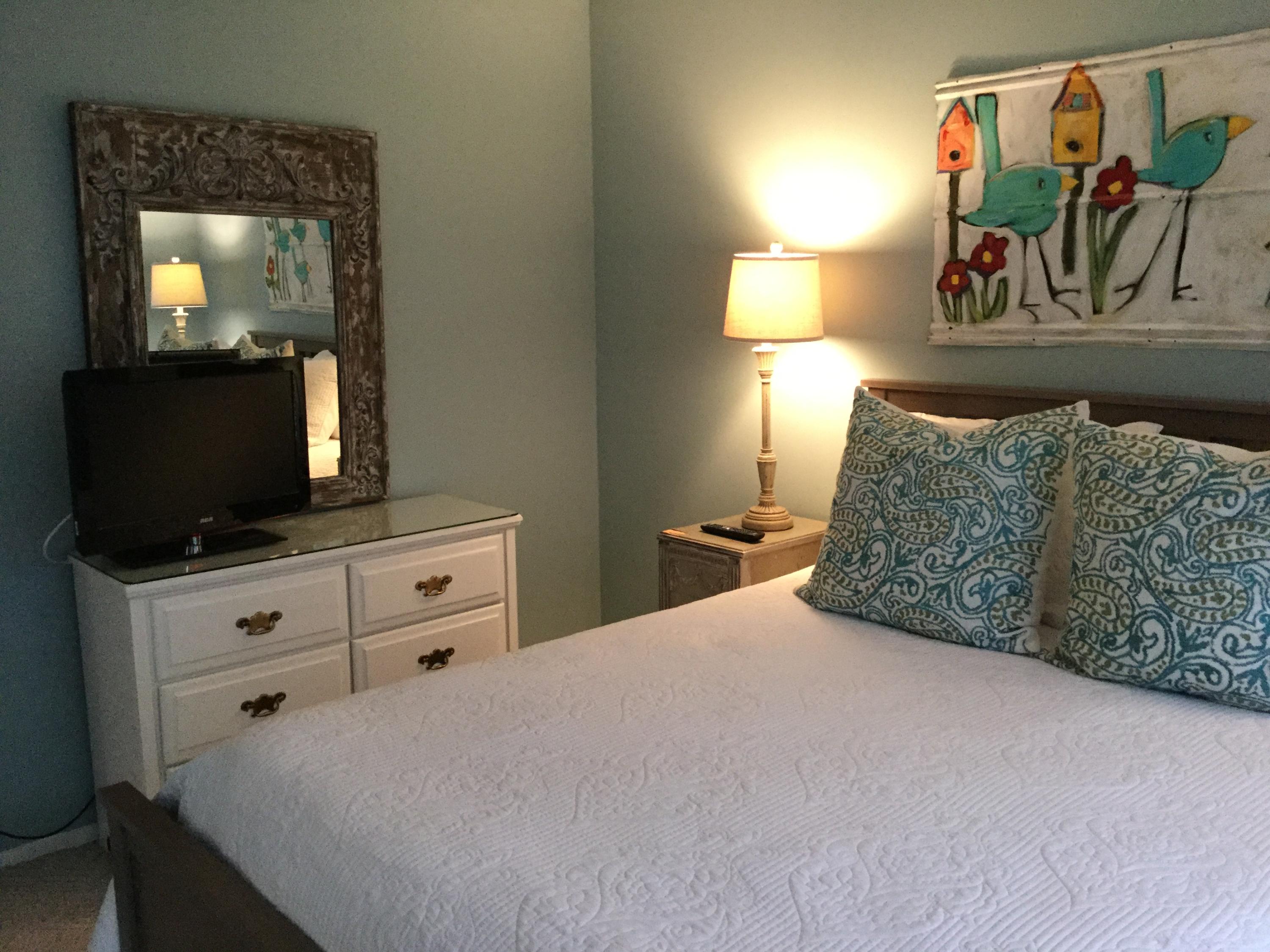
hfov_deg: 58.4
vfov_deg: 45.4
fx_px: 1137
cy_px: 476
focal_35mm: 31
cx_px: 635
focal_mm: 3.3
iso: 200
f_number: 2.4
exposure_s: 1/24
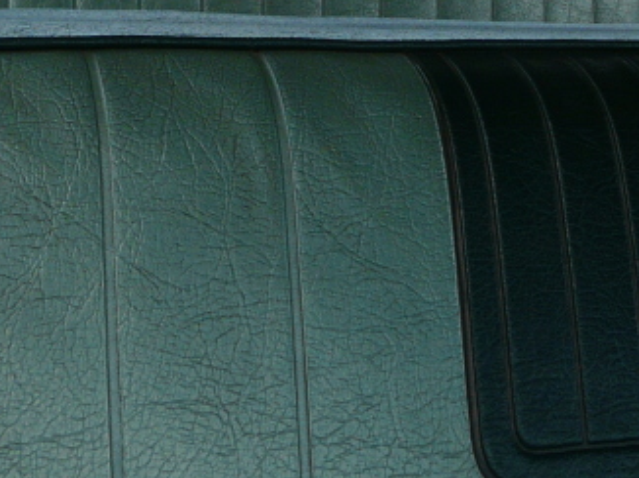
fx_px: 1623
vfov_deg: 15.6
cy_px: -215
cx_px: 308
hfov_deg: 22.3
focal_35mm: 88
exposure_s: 1/250
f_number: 5
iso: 100
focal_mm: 4.6
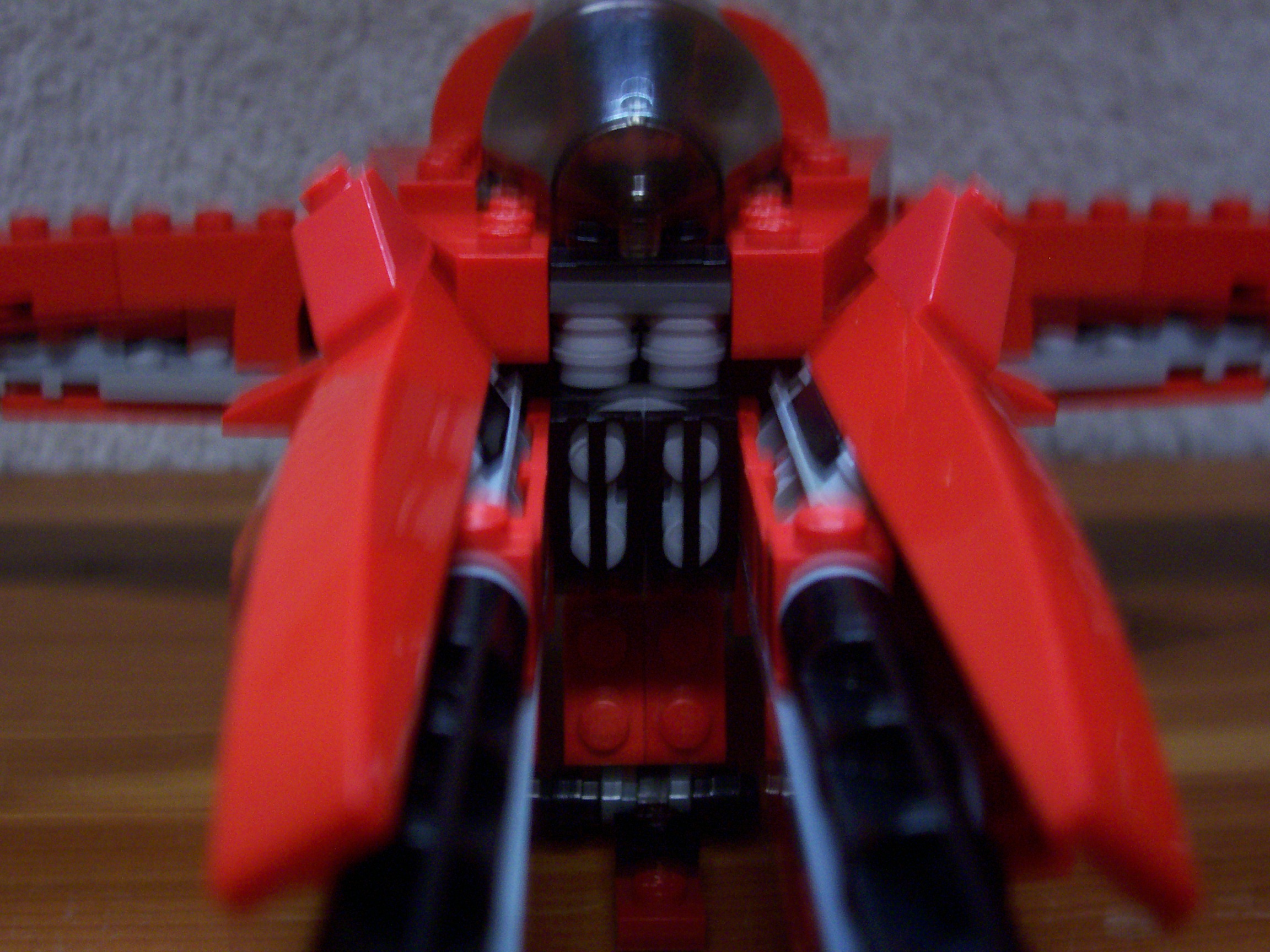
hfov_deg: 44.8
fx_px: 1541
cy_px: 476
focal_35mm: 42
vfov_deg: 34.3
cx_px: 635
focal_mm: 7
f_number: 2.9
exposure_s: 1/8
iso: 160
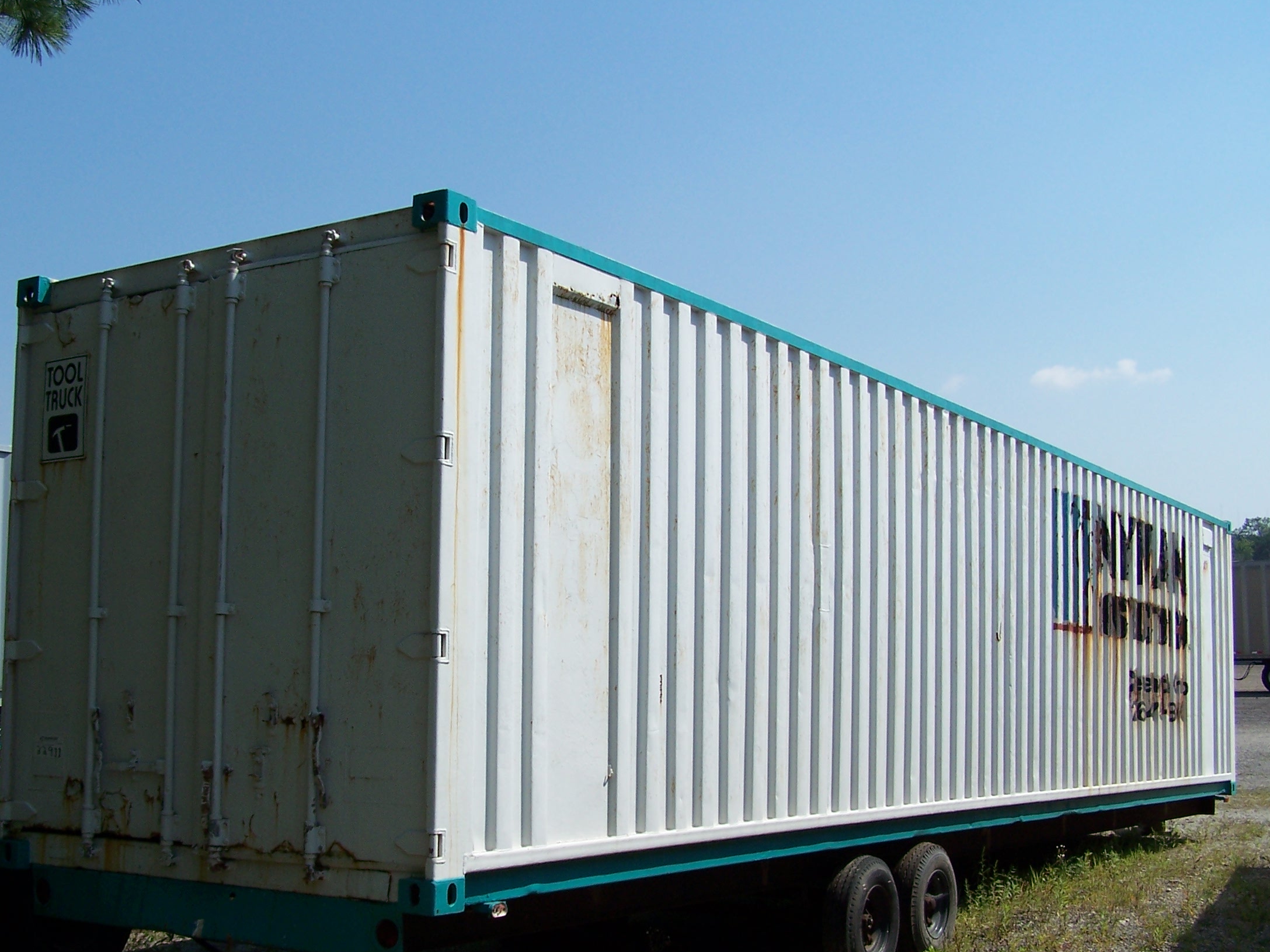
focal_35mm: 45
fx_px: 1651
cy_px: 553
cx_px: 575
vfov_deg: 32.1
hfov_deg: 42.0
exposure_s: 1/1000
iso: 80
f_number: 4
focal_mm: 6.3
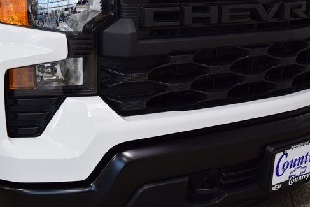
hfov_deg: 30.0
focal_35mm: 67
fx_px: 577
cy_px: 112
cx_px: 187
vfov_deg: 20.3
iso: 400
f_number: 6.3
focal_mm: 34
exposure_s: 1/20
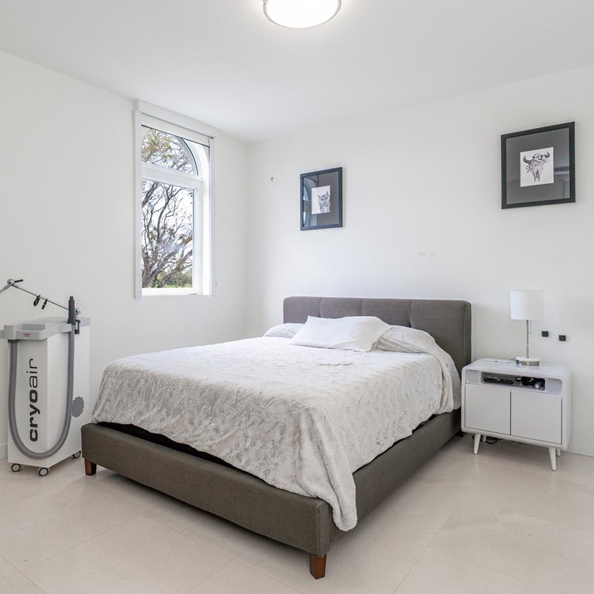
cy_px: 285
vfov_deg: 65.0
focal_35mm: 24
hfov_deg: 64.6
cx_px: 249
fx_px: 466
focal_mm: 17
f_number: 8
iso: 200
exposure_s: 1/80
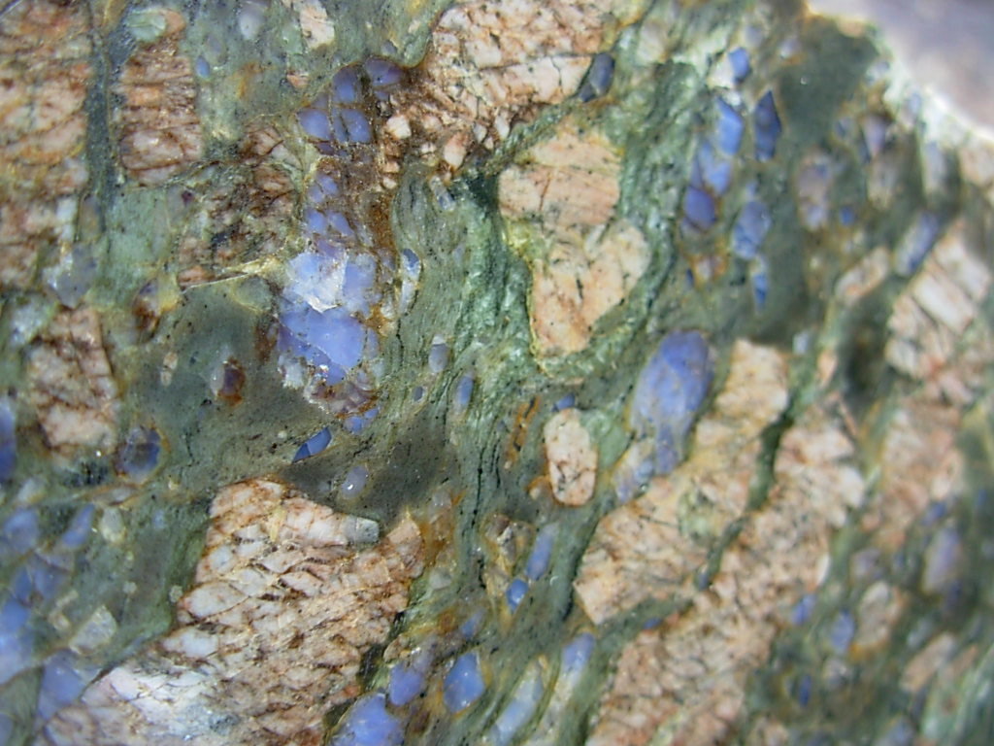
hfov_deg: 49.0
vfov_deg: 37.7
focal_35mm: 38
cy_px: 373
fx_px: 1091
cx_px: 497
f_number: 2.9
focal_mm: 6.3
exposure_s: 1/28.5
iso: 50
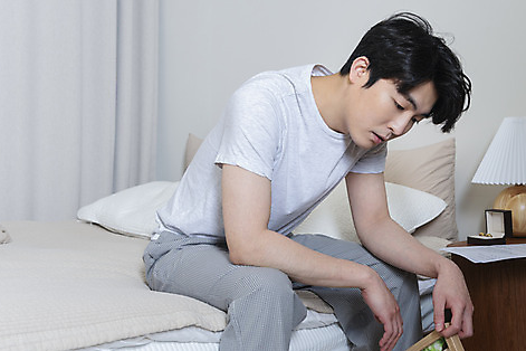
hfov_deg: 38.9
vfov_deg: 26.5
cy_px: 179
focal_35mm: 51
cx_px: 283
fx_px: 745
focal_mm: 40
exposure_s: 1/125
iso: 250
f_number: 5
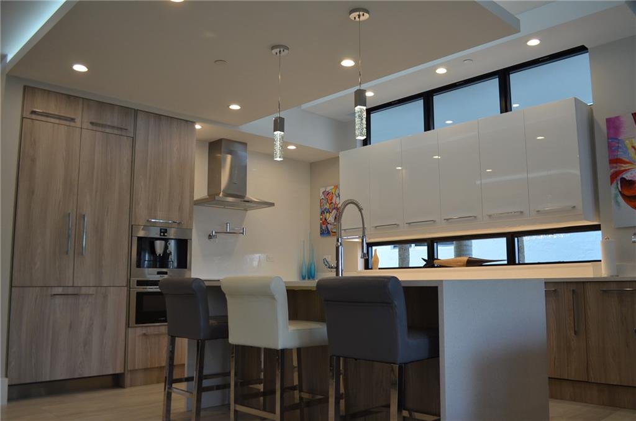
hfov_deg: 62.1
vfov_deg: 43.4
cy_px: 210
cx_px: 318
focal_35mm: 30
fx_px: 529
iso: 400
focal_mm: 20
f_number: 5
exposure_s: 1/100
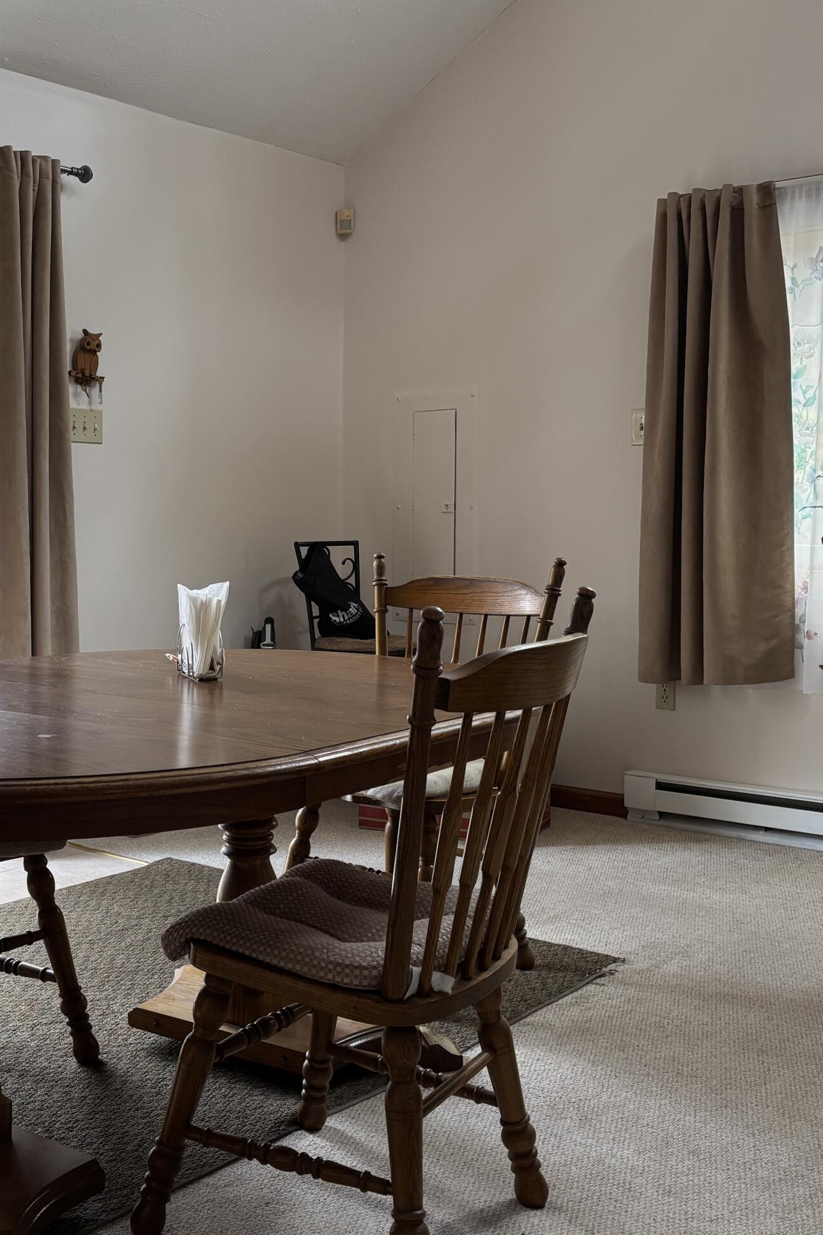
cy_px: 579
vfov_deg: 46.4
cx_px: 246
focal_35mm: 42
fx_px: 1440
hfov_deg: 31.5
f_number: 1.6
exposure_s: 1/60
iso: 125
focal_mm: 5.96
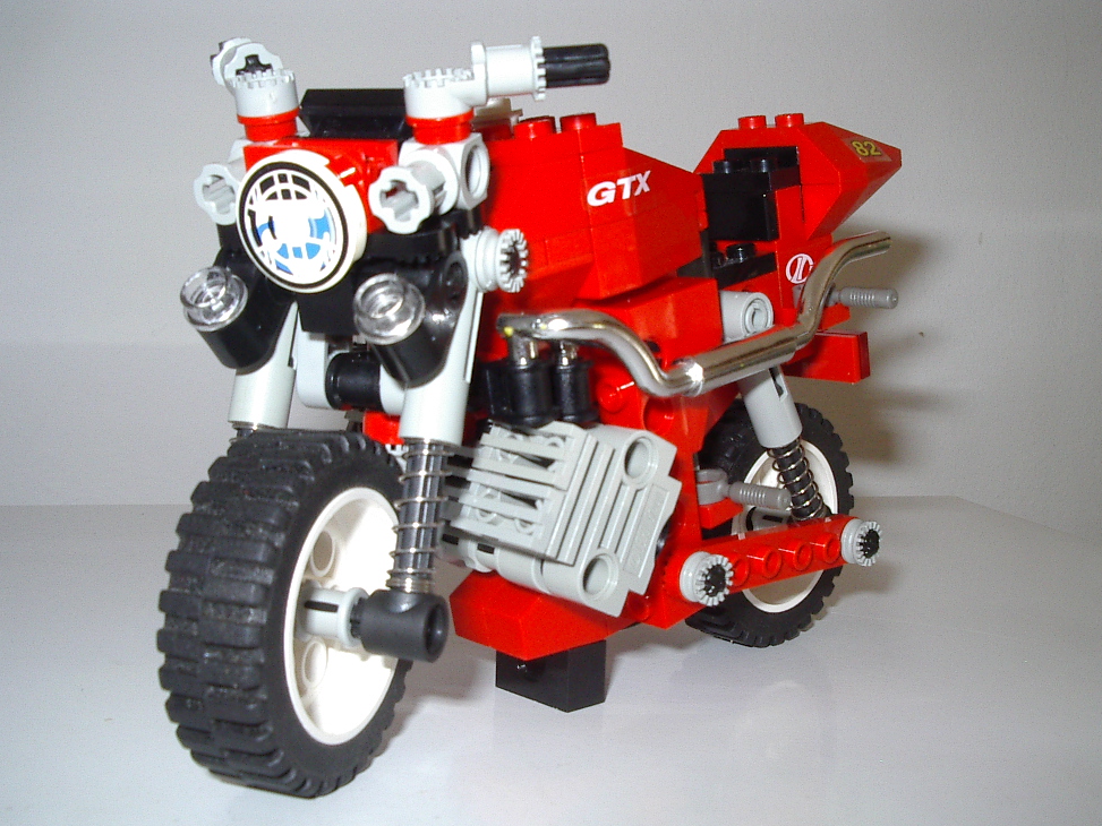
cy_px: 423
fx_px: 1274
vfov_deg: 36.0
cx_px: 541
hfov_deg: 46.8
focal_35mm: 40
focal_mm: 5.8
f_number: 4.8
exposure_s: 1/60
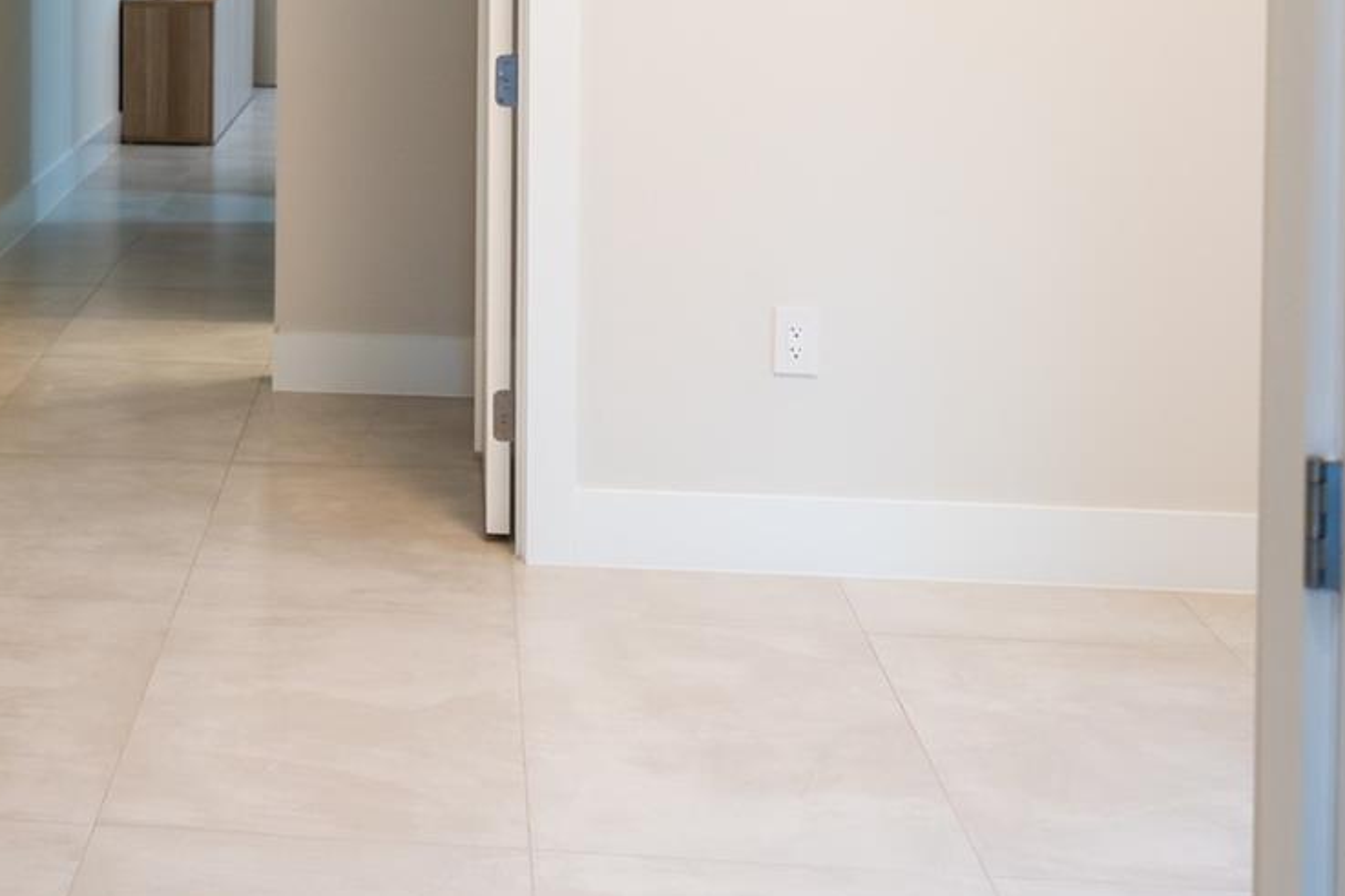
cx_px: 0
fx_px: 2839
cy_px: -64
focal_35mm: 76
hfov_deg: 25.4
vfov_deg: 17.4
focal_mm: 35
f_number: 4
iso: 500
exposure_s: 1/30
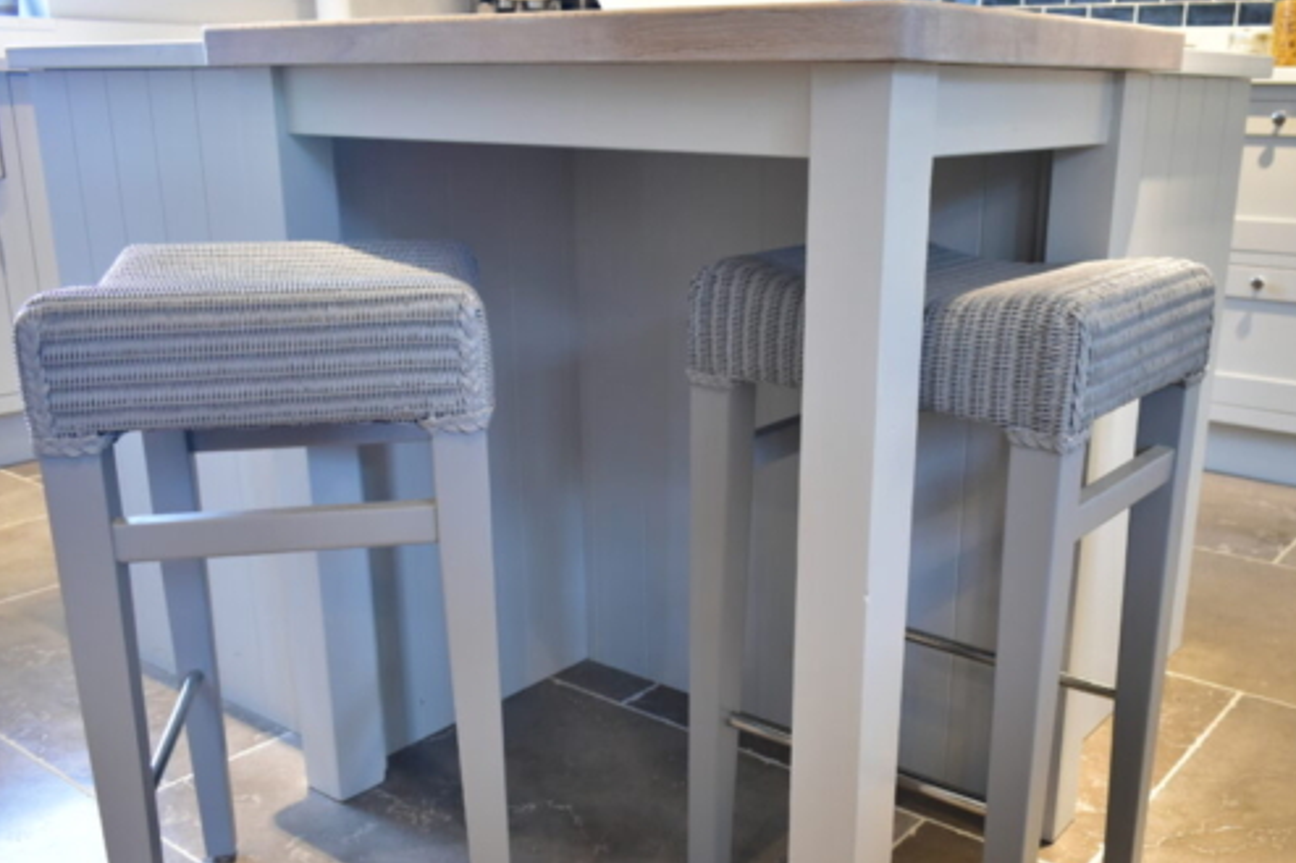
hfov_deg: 54.3
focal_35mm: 35
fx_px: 1260
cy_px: 523
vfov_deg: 37.7
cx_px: 716
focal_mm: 18
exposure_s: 1/30
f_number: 3.5
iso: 900
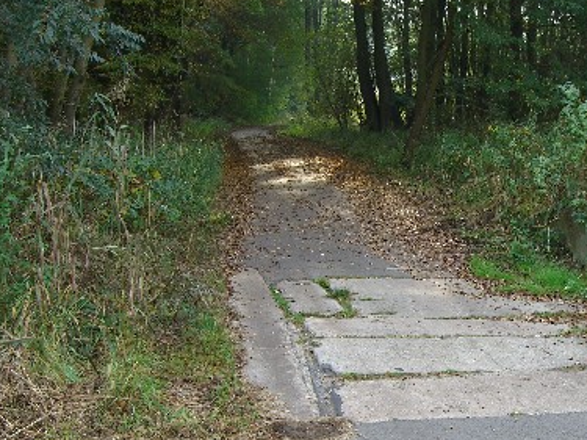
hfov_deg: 32.1
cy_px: 292
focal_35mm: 59
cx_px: 441
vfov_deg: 24.7
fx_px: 1000
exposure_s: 1/100
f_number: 2.8
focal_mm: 7.9
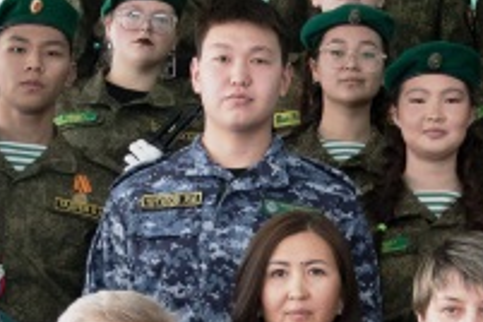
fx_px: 2079
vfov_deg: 8.8
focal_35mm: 155
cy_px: 347
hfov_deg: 13.1
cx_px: 481
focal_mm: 26
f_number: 4
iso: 1600
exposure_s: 1/40
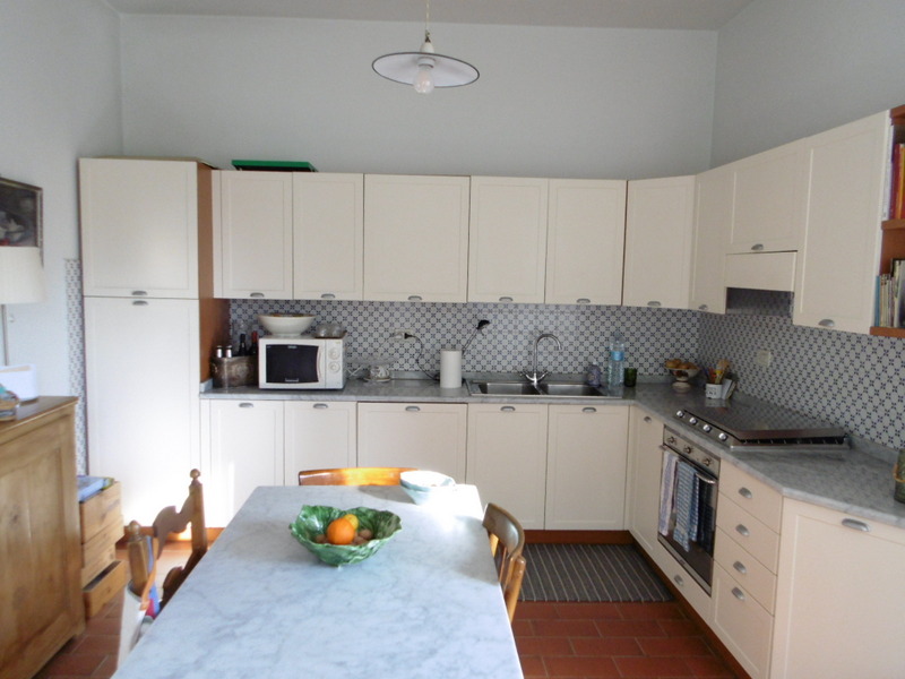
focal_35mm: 25
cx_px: 452
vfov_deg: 54.9
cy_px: 340
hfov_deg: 69.4
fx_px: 654
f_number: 3.1
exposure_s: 1/60
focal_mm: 4.5
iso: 100
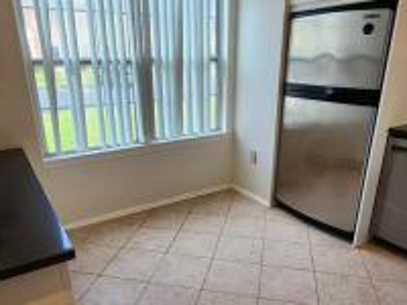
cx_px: 201
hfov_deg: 67.3
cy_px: 187
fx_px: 306
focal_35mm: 26
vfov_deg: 52.6
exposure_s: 1/60
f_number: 2.2
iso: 50
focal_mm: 2.2
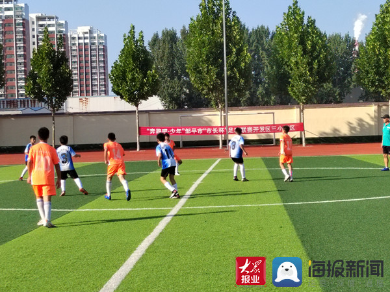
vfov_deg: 18.0
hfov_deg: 23.8
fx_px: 924
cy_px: 146
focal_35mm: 82
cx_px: 195
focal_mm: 5.52
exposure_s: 1/1678
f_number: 1.9
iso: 466
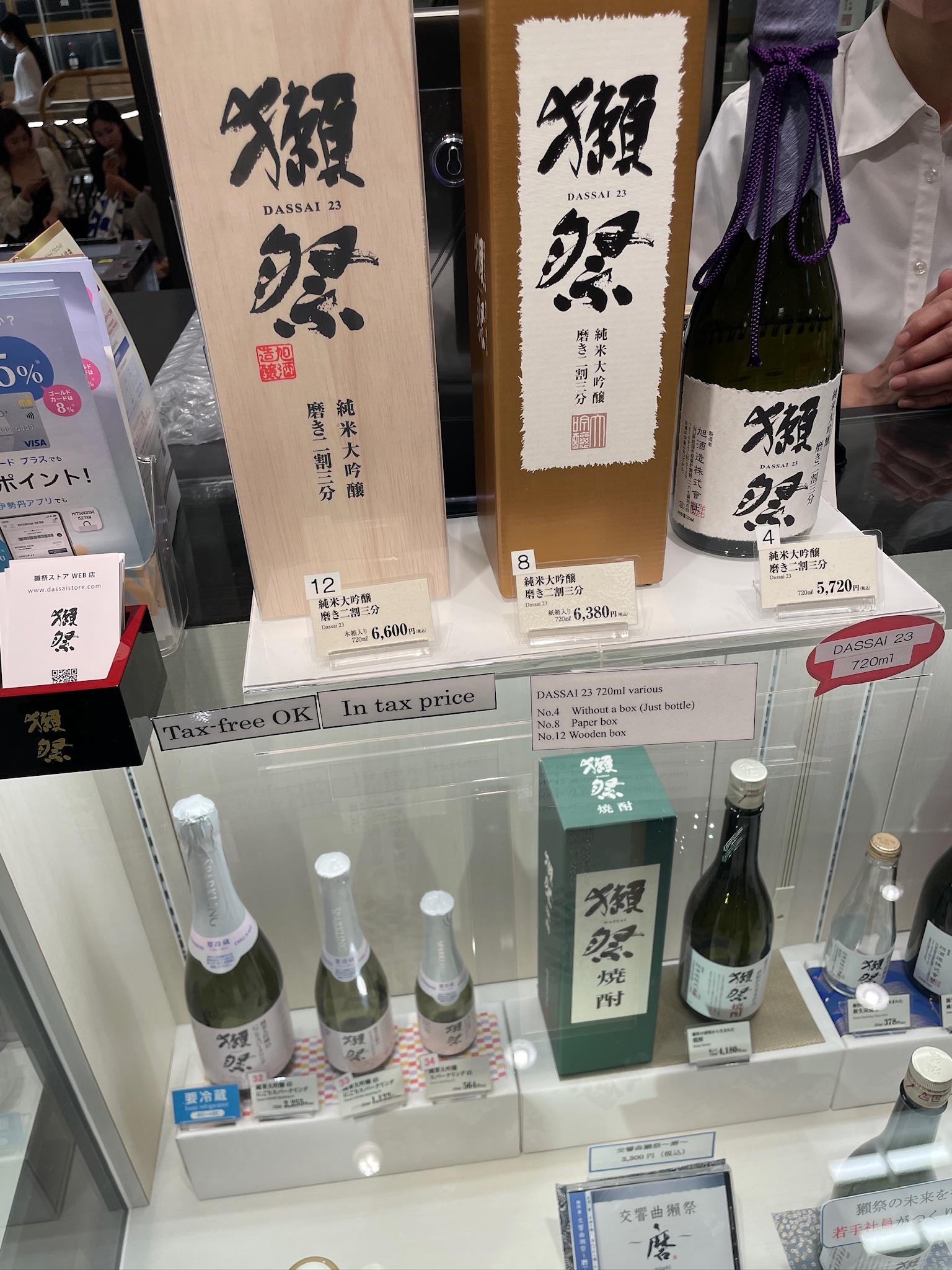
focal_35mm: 26
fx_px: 953
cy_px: 635
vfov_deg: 67.3
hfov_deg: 53.1
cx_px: 476
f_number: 1.6
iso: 32
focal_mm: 4.2
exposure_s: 1/262
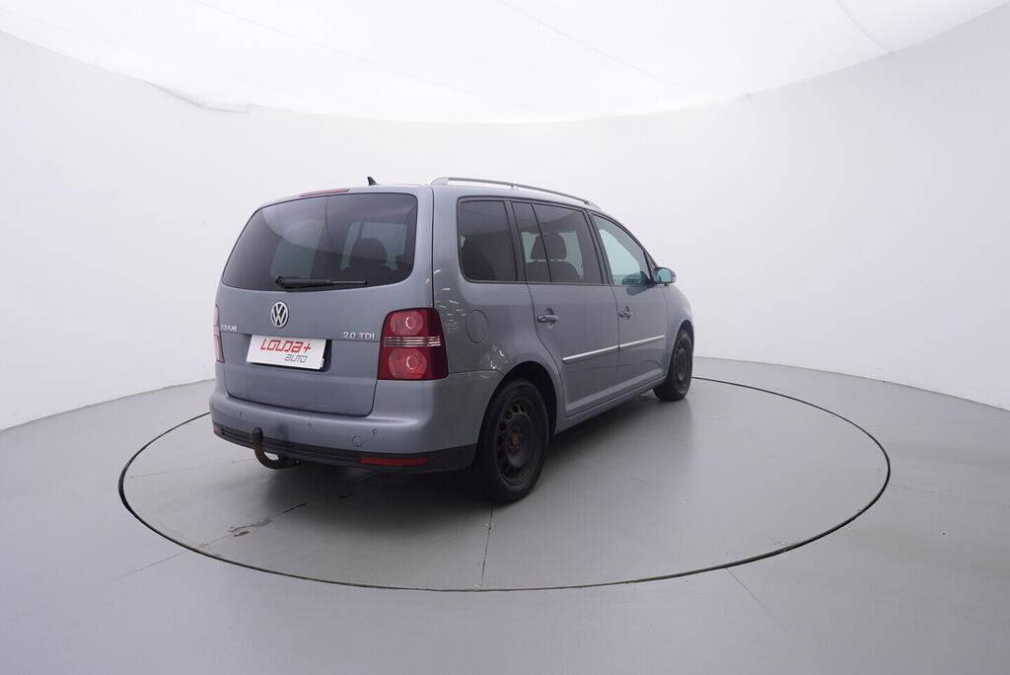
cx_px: 505
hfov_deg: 77.3
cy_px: 338
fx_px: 632
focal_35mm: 22
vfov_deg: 56.2
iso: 200
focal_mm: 15
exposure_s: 1/80
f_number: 5
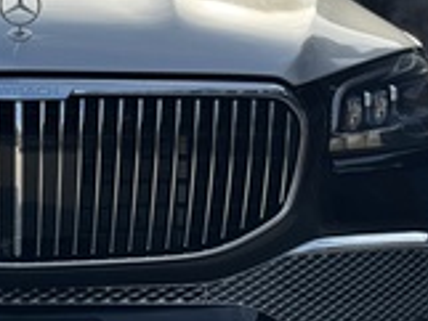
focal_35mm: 125
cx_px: 5
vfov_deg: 11.9
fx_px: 1547
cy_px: 129
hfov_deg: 15.5
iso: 64
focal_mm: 6.76
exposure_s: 1/2513
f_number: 1.78
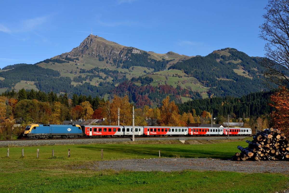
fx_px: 441
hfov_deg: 36.2
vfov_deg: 24.6
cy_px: 96
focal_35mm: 55
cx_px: 144
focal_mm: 55
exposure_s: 1/1600
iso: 200
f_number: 5.6
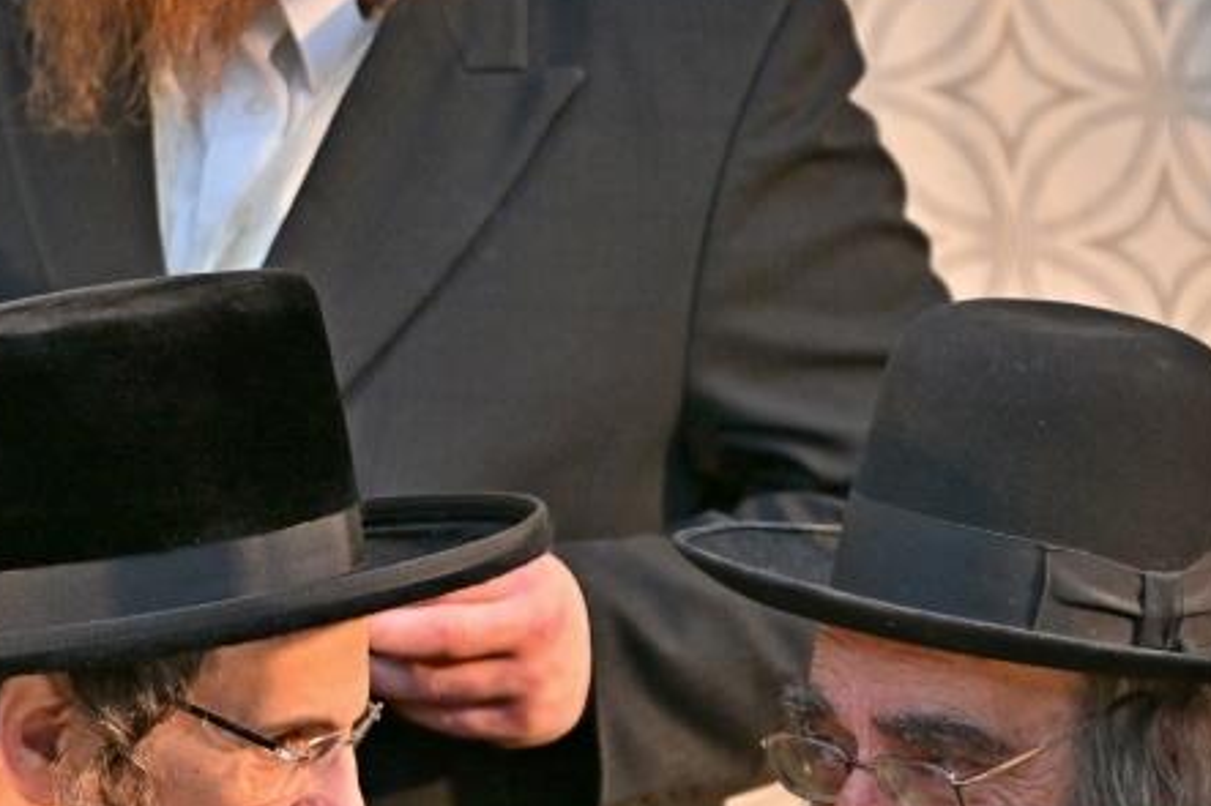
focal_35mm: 590
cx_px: 703
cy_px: 720
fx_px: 19839
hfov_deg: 3.5
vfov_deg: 2.3
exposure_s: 1/160
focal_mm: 170
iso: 400
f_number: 2.8
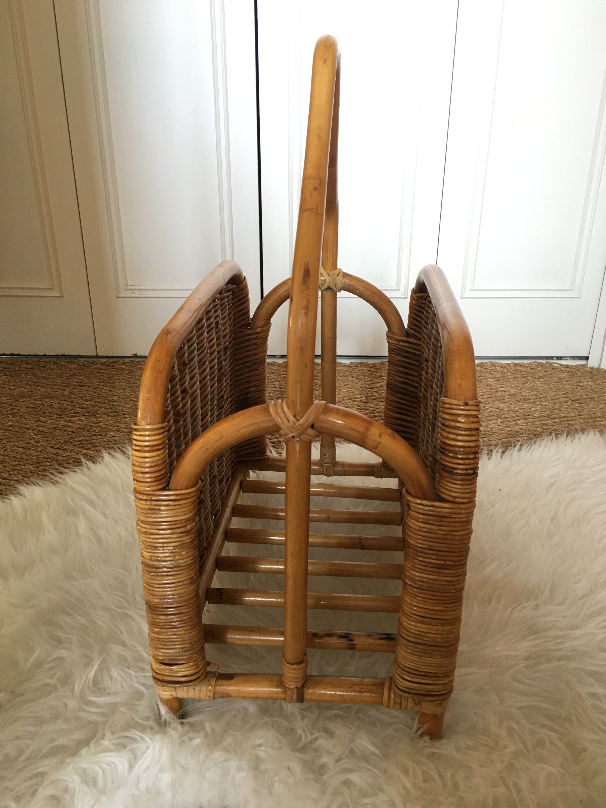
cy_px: 404
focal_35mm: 29
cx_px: 303
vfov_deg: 61.7
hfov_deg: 48.2
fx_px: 677
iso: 125
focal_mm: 4.15
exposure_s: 1/33
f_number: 2.2
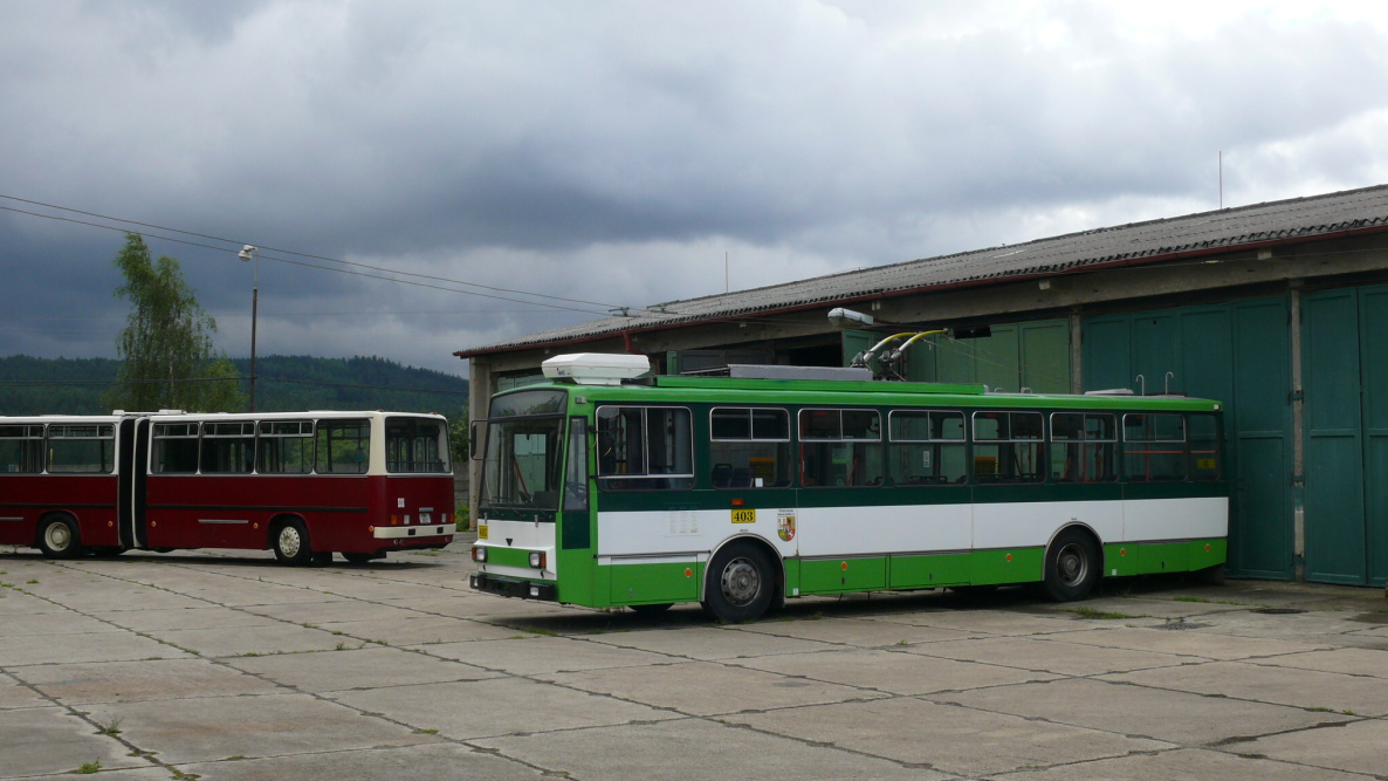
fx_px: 1656
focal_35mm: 45
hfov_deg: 45.5
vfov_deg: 26.5
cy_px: 437
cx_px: 692
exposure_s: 1/320
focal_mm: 8.2
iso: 100
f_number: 5.6
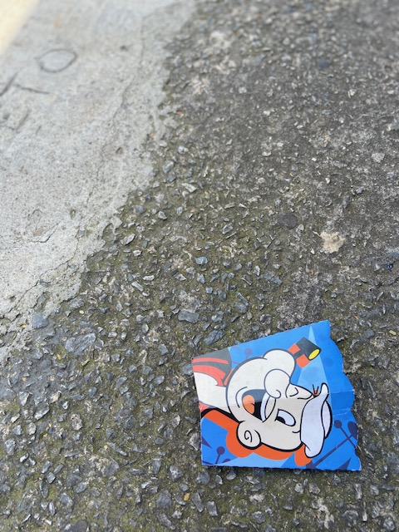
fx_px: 400
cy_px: 266
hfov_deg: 53.1
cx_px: 200
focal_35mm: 26
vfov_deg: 67.3
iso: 32
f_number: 1.8
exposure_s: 1/853
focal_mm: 4.25
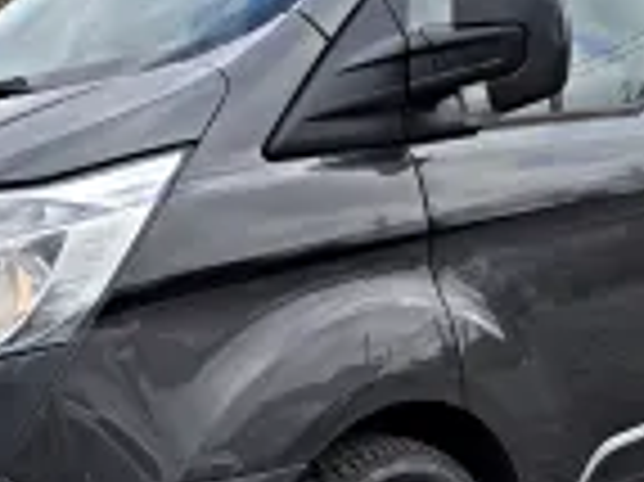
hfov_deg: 33.0
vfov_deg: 25.0
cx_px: 230
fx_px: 1078
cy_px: 342
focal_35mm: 58
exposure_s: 1/307
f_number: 1.7
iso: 12
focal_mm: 6.3
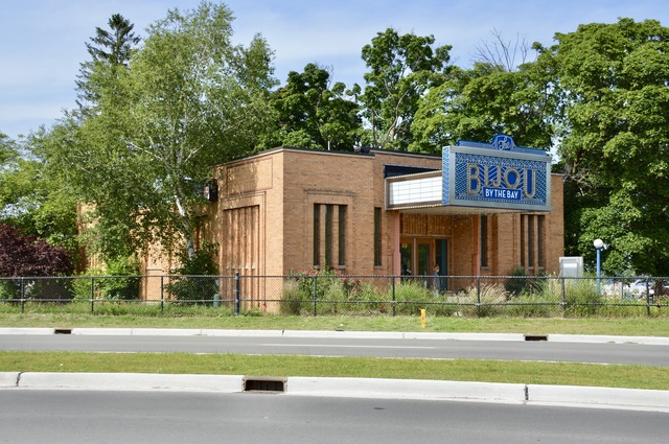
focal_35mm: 45
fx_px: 835
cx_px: 334
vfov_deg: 29.8
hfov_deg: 43.7
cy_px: 222
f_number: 7.1
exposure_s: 1/250
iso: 100
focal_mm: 30
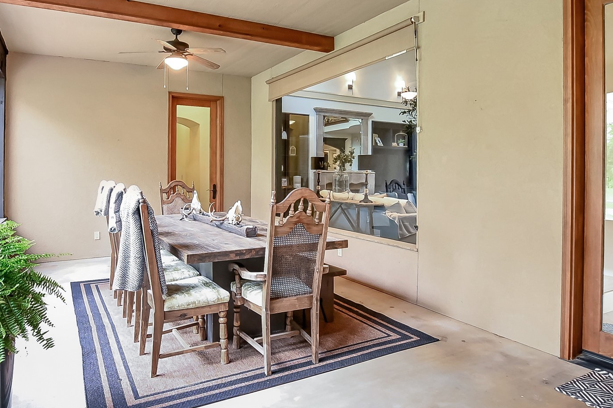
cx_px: 277
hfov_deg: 78.4
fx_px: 375
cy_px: 225
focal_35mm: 22
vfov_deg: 57.1
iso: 250
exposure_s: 1/2
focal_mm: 10
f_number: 7.1
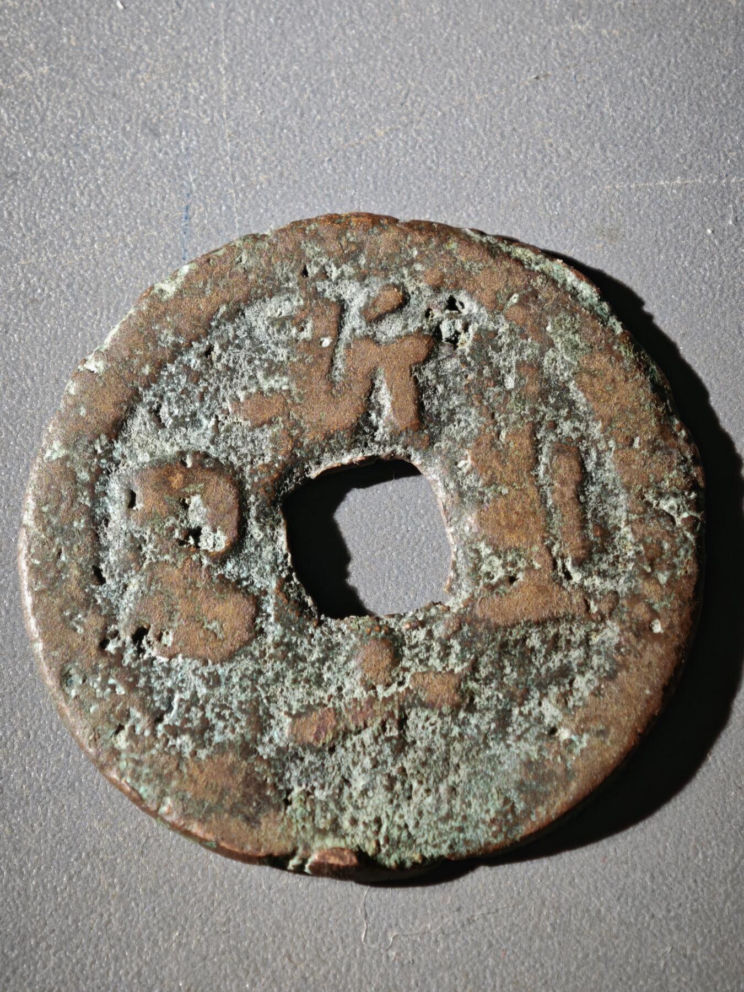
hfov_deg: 12.9
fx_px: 3296
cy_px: 496
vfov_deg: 17.1
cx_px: 372
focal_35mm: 115
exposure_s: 1/100
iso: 500
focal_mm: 9
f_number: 2
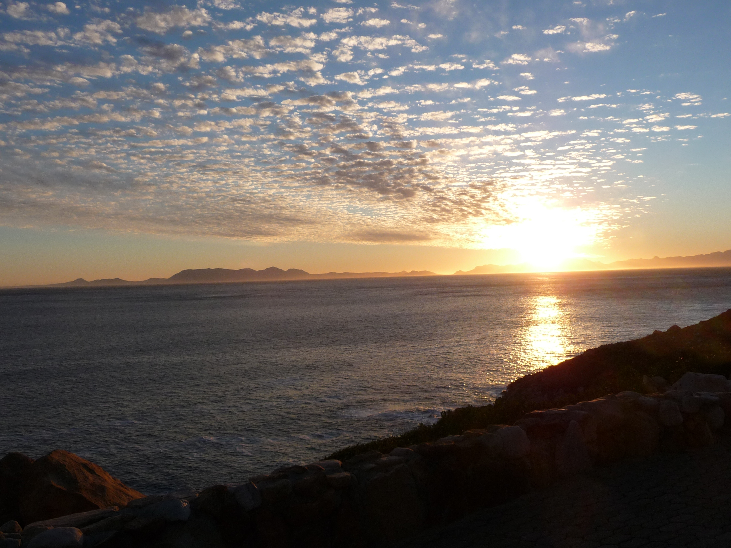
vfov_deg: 42.9
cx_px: 396
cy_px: 251
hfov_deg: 55.3
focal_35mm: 33
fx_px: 697
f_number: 3.3
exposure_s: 1/800
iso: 100
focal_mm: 4.7
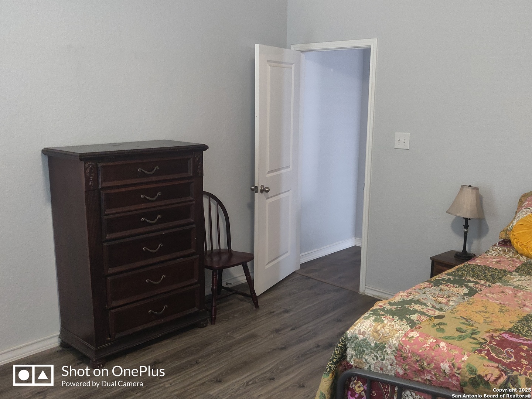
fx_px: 384
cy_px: 200
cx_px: 266
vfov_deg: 54.9
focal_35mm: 25
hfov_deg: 69.4
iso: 1600
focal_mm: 4.25
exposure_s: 1/20
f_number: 1.7
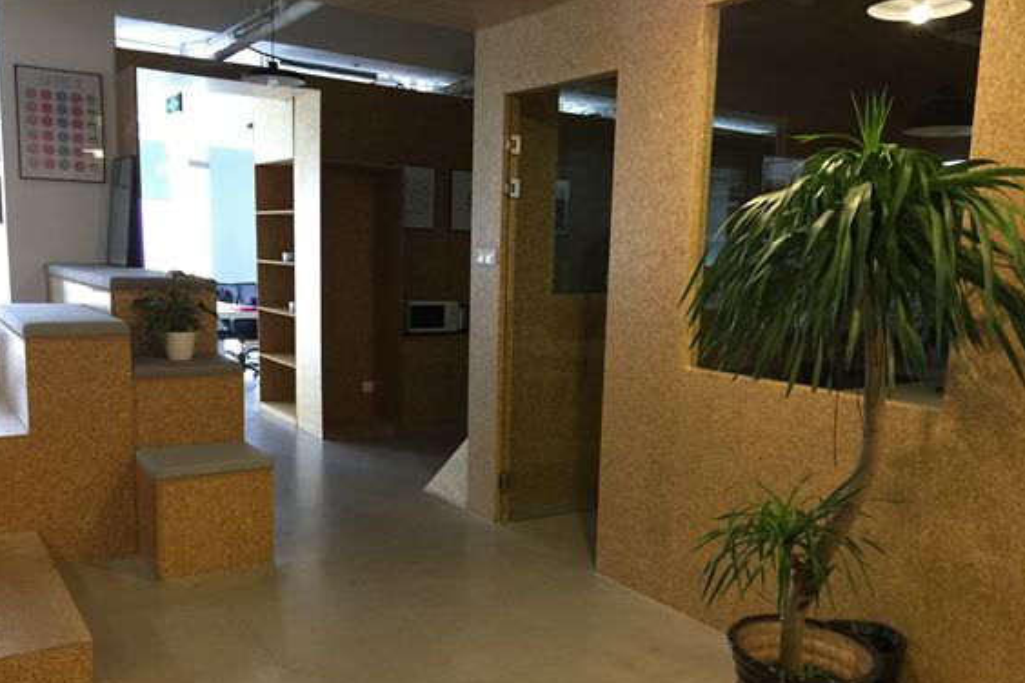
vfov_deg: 42.2
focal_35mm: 31
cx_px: 518
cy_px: 390
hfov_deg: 60.3
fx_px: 883
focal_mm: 4.15
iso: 125
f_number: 2.2
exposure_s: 1/17
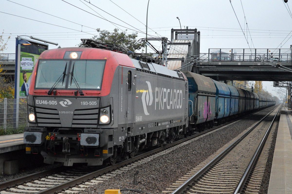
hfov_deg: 24.6
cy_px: 97
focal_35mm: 82
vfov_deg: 16.5
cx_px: 146
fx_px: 668
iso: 3200
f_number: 5.6
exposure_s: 1/400
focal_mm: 55
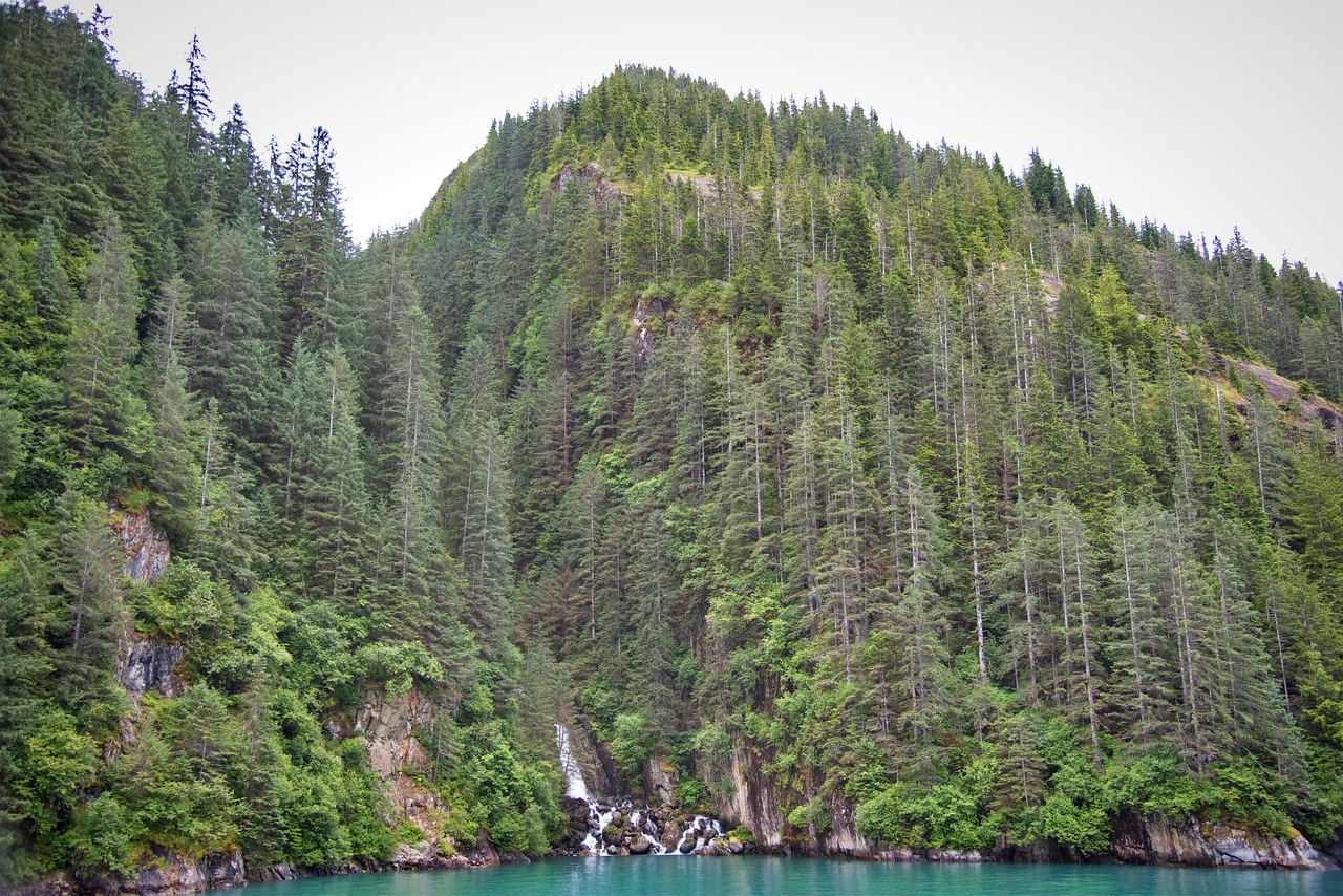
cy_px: 448
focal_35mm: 35
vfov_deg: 37.9
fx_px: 1306
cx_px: 672
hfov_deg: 54.4
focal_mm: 35
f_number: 4
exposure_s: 1/80
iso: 125
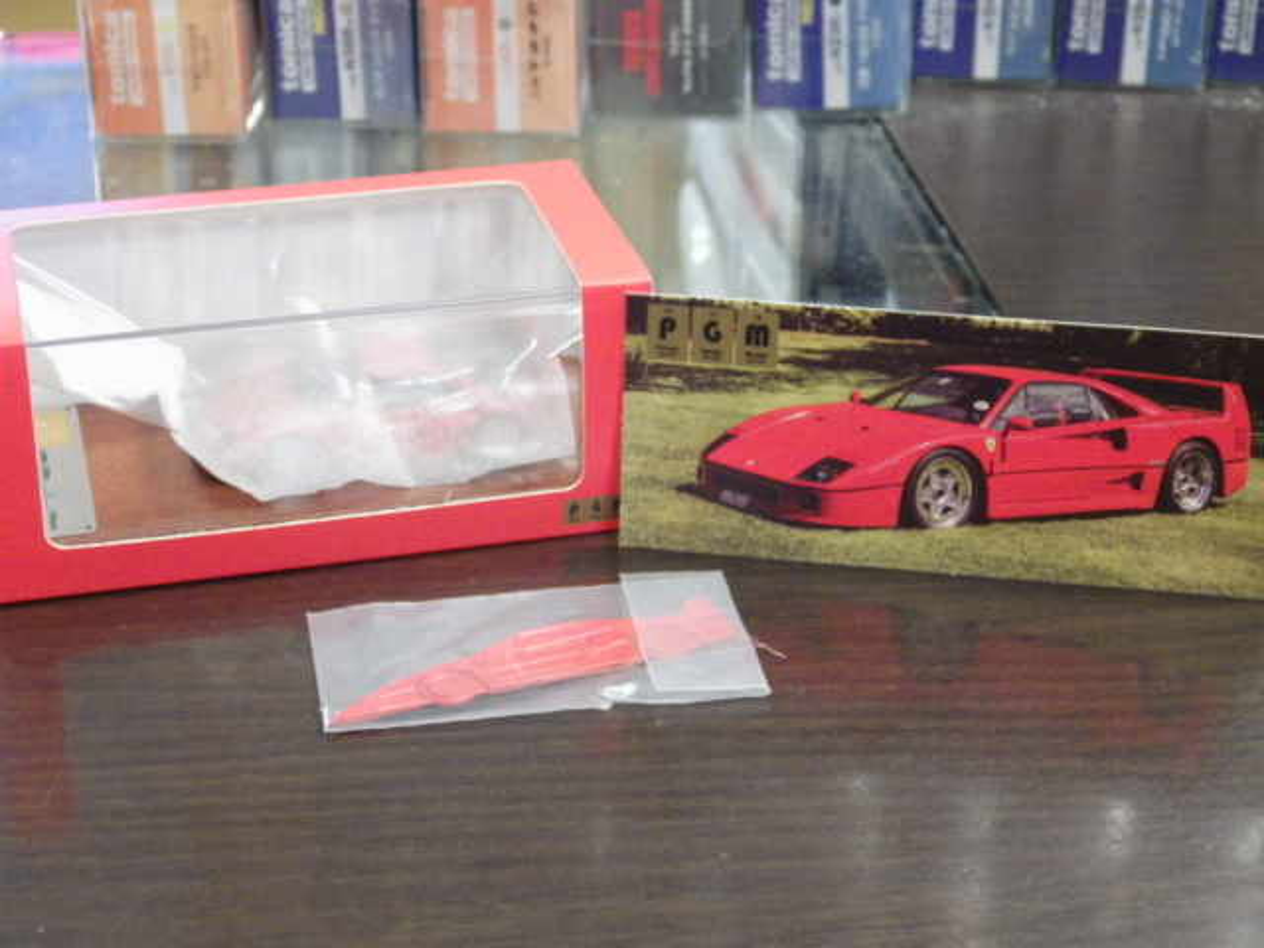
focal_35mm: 71
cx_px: 632
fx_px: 2593
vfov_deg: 20.7
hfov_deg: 27.4
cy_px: 474
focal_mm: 12.8
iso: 1000
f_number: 4.2
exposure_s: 1/25
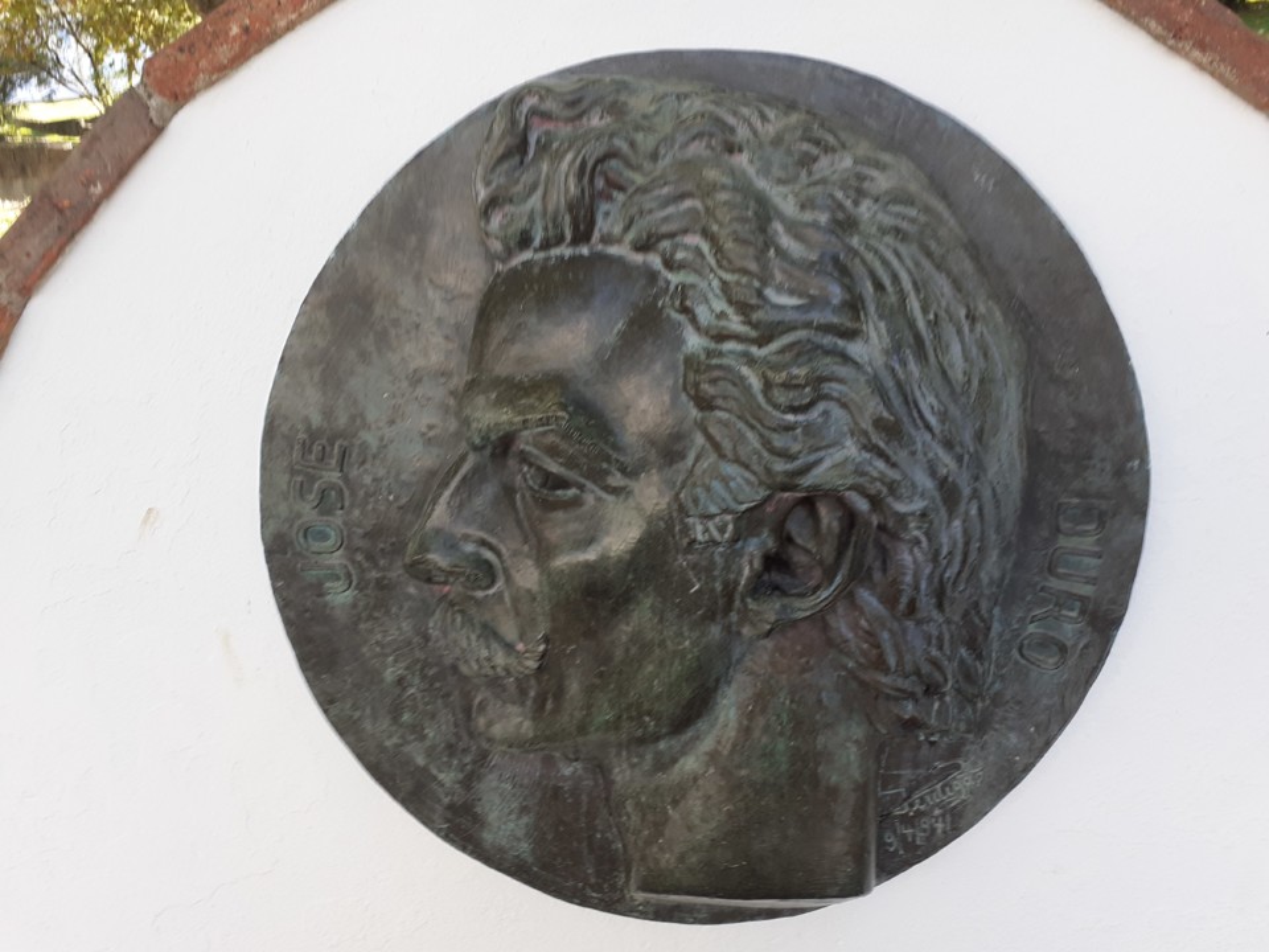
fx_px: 990
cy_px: 476
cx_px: 634
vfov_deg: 51.4
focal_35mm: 27
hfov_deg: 65.3
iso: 40
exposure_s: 1/130
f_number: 1.9
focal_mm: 3.6
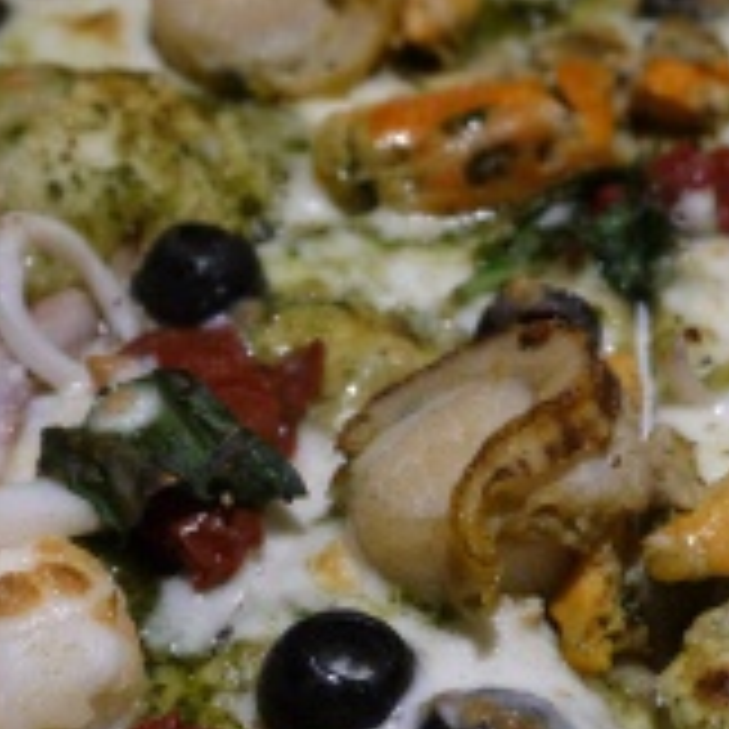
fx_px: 2335
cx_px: 522
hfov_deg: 17.7
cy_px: 454
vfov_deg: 17.7
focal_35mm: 98
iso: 1250
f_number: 4.4
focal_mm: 20
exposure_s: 1/60
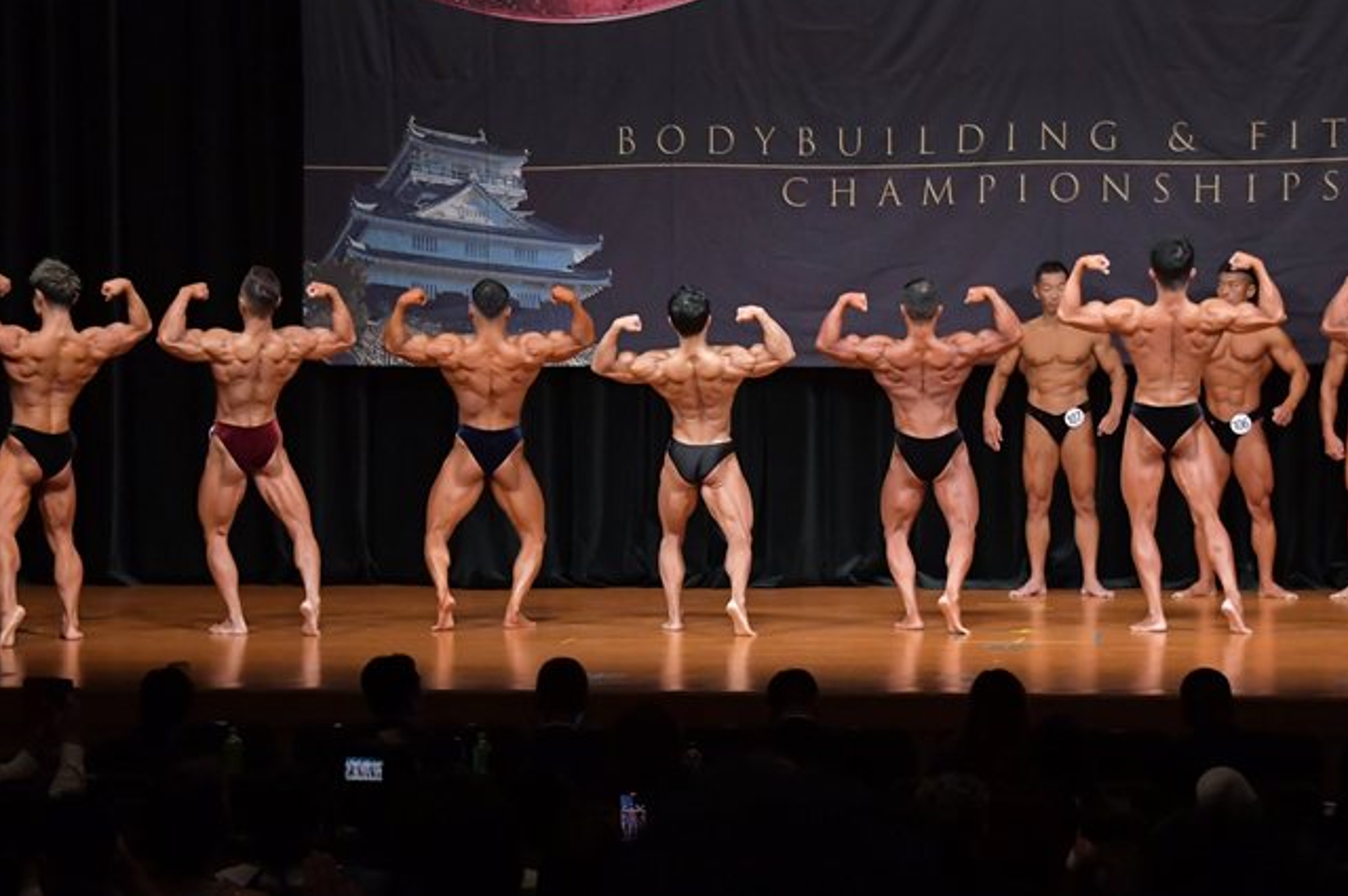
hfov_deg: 14.5
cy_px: 424
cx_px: 644
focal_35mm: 142
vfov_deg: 9.6
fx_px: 5313
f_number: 5.6
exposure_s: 1/400
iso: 5000
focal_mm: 78
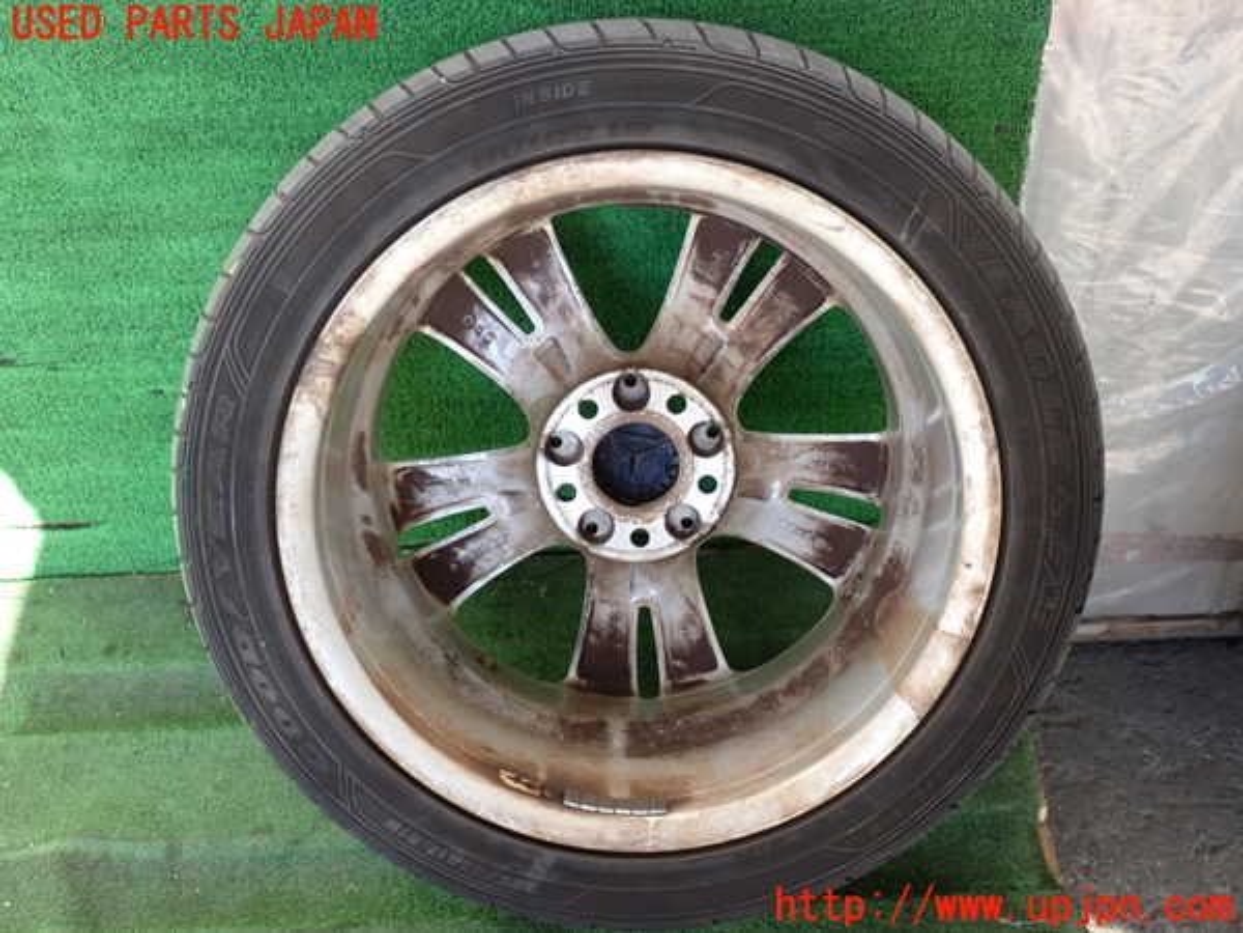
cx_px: 622
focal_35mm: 41
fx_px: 1472
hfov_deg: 45.8
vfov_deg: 35.1
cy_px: 466
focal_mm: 7.31
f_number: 2.8
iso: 250
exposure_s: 1/125
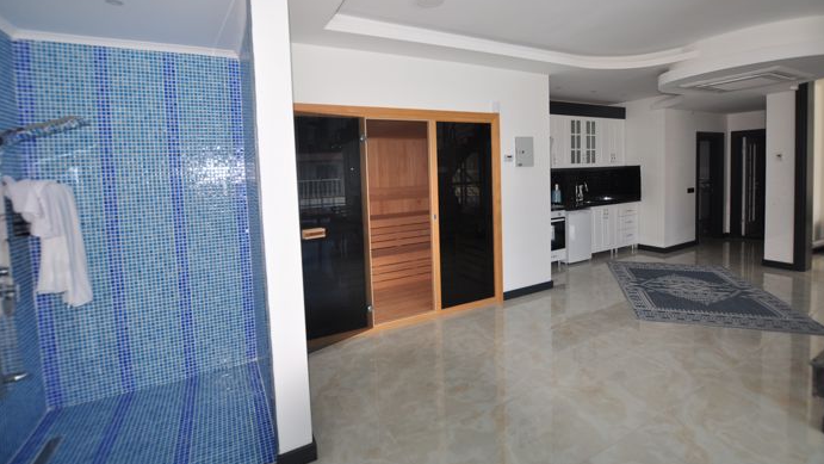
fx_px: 350
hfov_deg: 99.4
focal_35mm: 16
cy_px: 188
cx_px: 418
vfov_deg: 66.5
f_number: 4.5
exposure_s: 1/100
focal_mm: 10
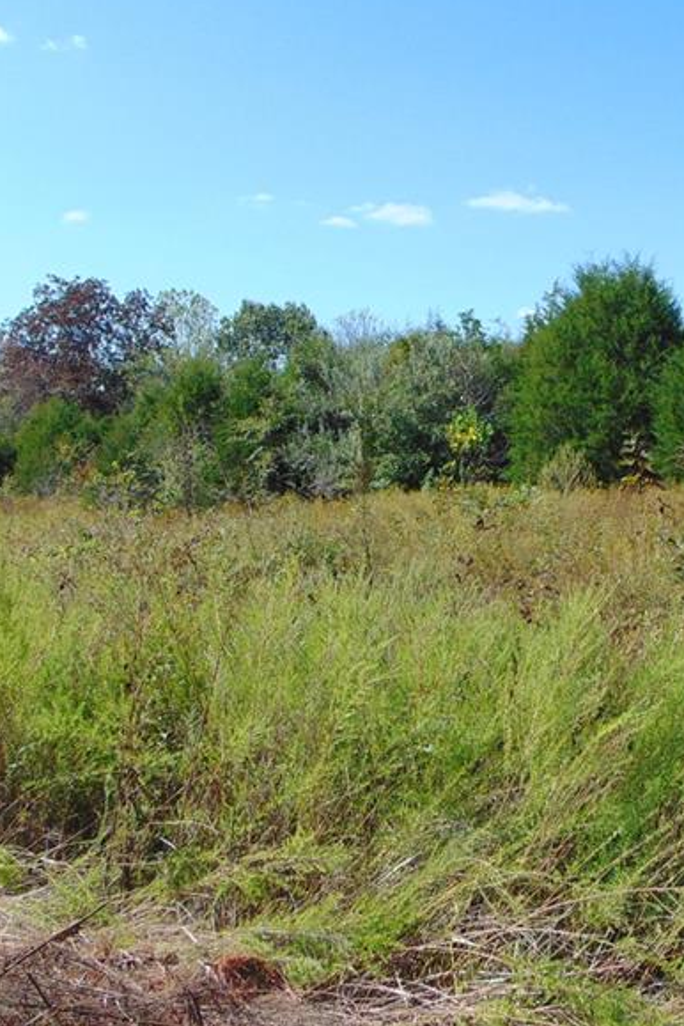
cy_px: 517
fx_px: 1311
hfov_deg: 29.0
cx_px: 475
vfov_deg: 42.7
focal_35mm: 46
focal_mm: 4.5
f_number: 7.7
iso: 100
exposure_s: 1/200
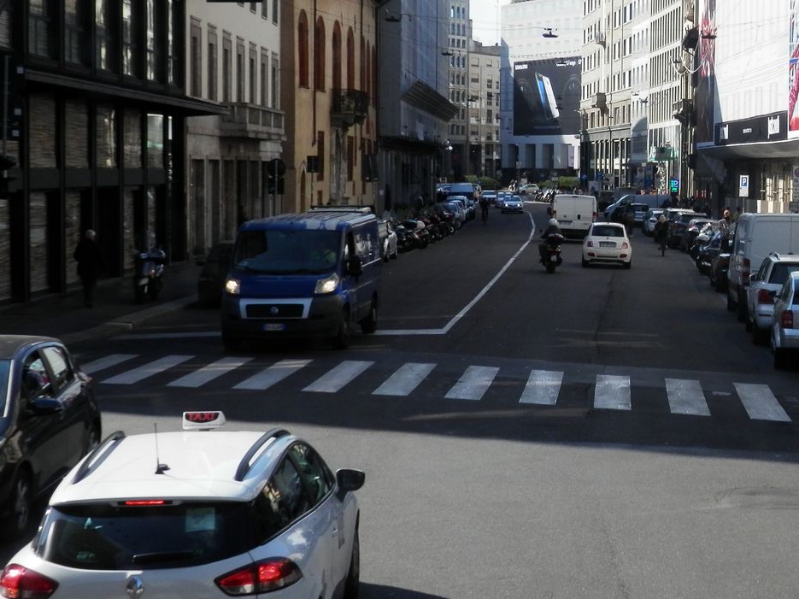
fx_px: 1777
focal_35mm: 77
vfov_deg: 19.1
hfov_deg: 24.9
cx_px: 657
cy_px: 270
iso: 80
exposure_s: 1/500
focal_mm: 8
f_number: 3.8
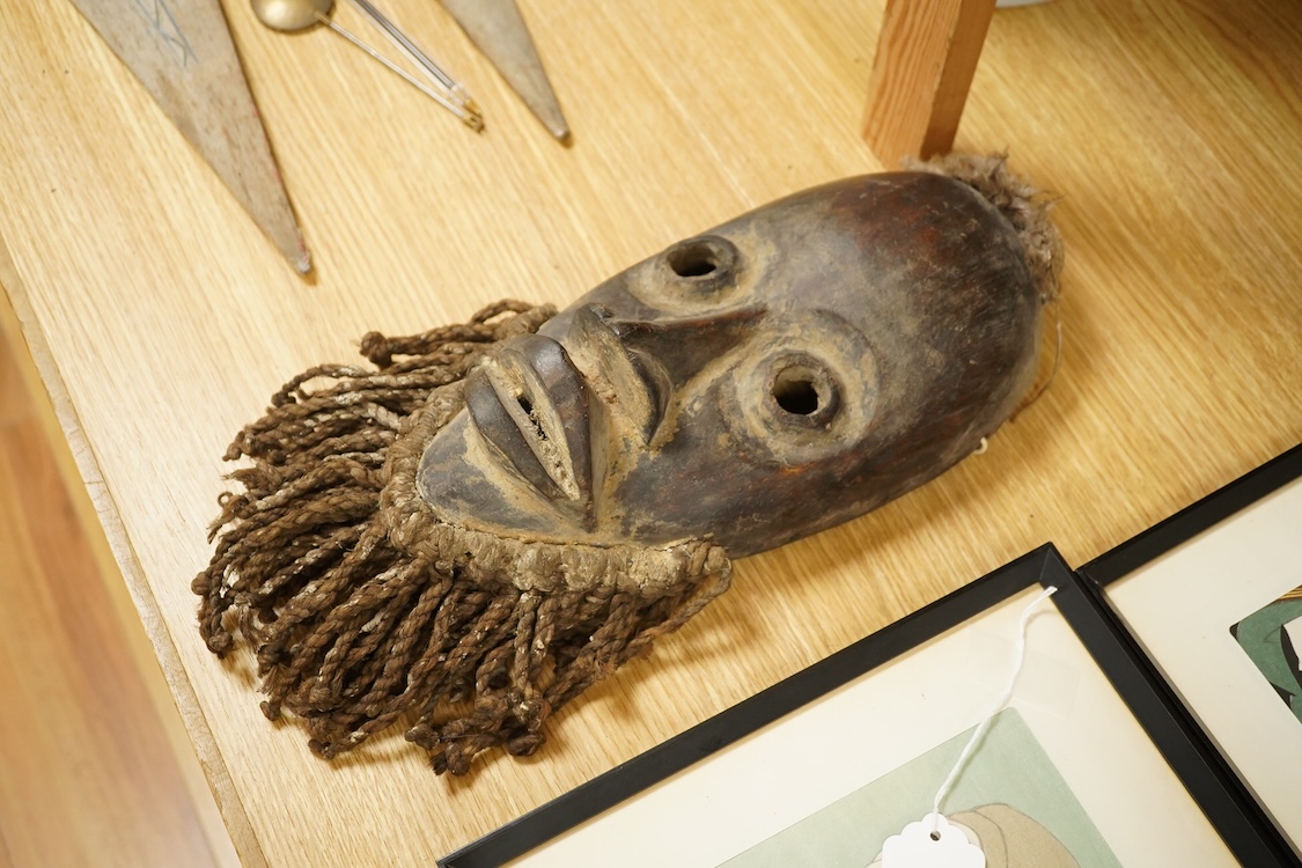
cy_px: 434
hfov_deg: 43.6
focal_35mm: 45
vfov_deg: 29.9
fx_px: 1627
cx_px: 651
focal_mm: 30
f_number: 5.6
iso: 2000
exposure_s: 1/125
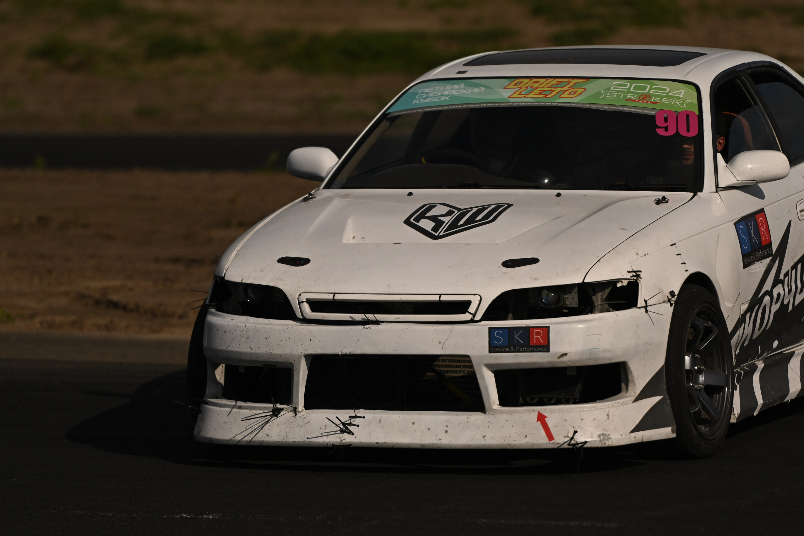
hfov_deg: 6.9
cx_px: 402
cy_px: 268
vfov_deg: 4.6
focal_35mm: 300
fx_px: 6699
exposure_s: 1/32000
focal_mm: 200
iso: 320
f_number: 2.8
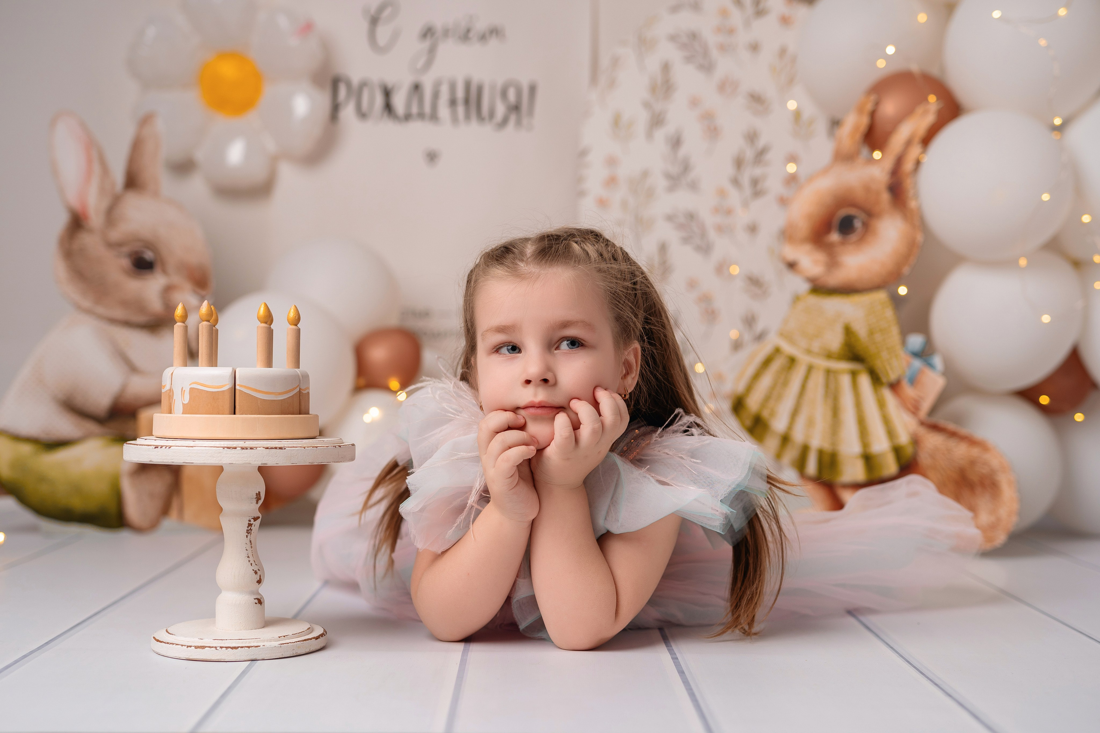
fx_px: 1527
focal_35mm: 50
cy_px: 366
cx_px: 550
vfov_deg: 27.0
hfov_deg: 39.6
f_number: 2.5
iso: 100
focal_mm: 50
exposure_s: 1/125
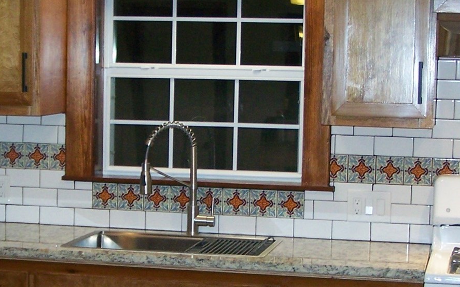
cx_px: 236
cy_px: 187
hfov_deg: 22.3
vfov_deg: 14.0
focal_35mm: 93
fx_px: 1166
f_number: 2.8
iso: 160
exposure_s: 1/60
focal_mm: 6.3
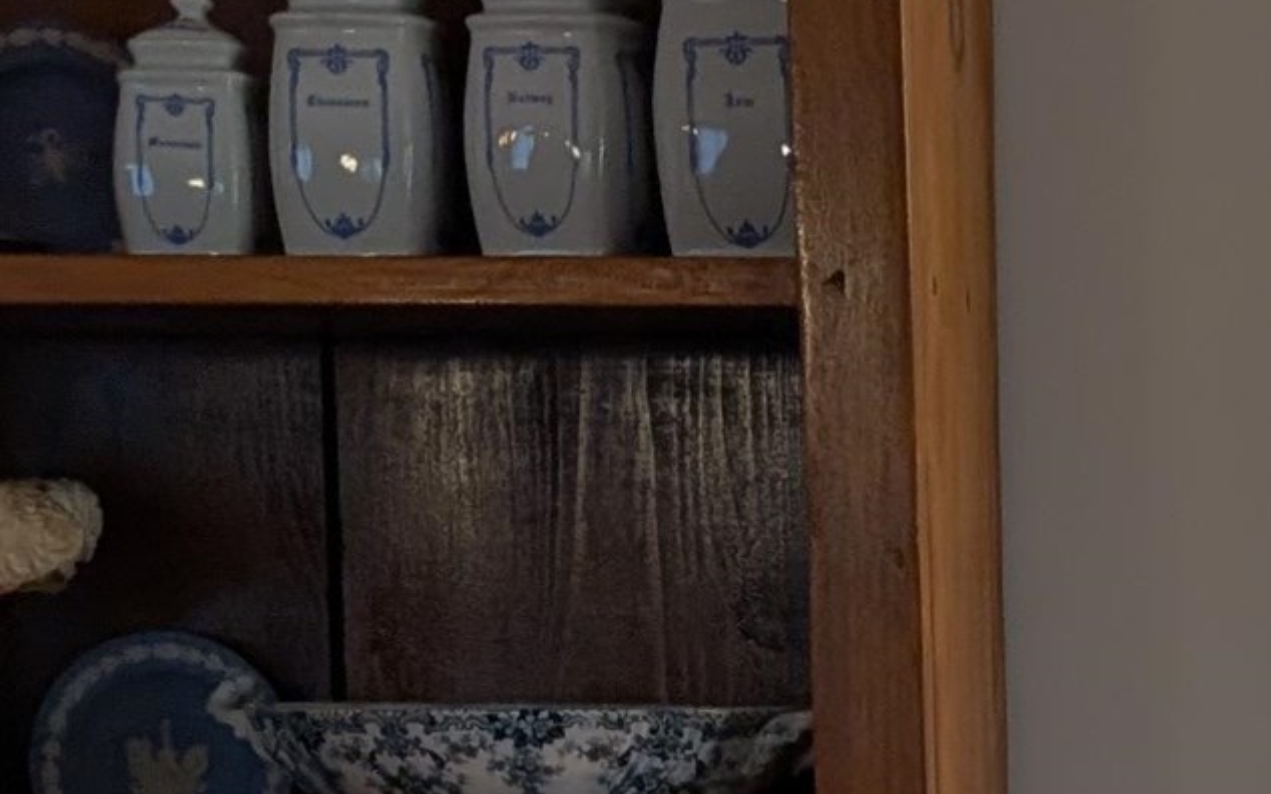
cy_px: 1003
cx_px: 1977
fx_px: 4260
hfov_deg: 15.5
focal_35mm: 123
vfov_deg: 10.4
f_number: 1.68
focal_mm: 6.9
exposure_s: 1/120
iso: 30
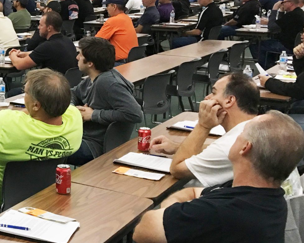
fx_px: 666
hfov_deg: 23.3
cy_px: 63
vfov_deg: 20.5
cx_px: -69
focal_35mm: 74
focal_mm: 4.15
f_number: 2.2
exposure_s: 1/15
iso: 64
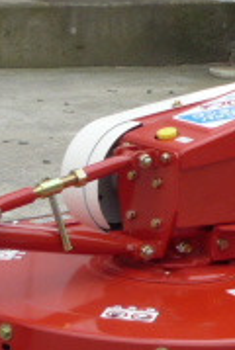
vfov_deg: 14.5
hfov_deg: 9.7
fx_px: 1375
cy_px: 178
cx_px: 251
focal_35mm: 141
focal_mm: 4.4
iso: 100
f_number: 2.8
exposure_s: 1/160
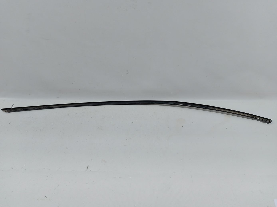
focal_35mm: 24
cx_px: 138
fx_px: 192
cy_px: 104
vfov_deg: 56.8
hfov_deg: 71.6
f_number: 1.8
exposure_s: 1/50
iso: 50
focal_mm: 5.23
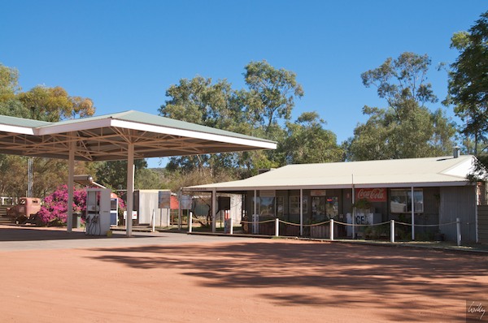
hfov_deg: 43.7
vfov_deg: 29.8
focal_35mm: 45
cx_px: 244
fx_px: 609
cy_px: 162
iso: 320
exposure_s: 1/400
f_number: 10
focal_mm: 30
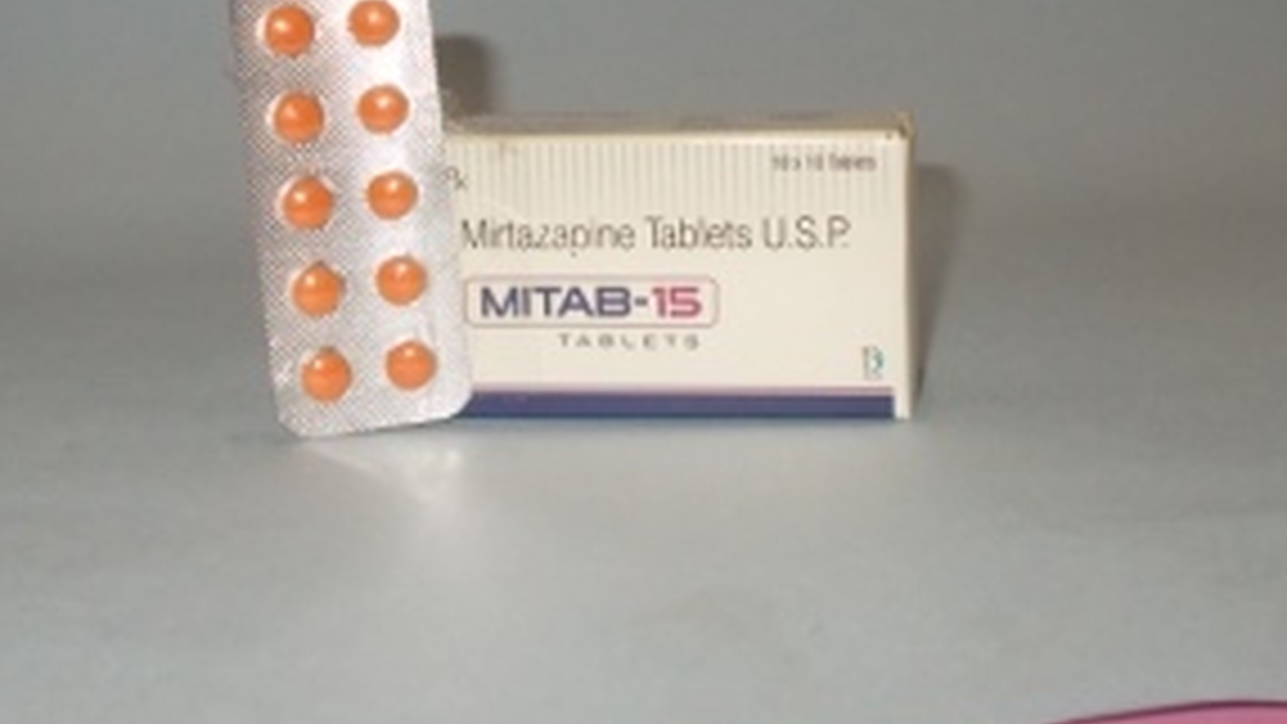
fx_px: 1980
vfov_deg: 20.3
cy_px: 72
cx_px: 598
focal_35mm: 58
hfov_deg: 36.0
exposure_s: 1/25
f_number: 3.6
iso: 200
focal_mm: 6
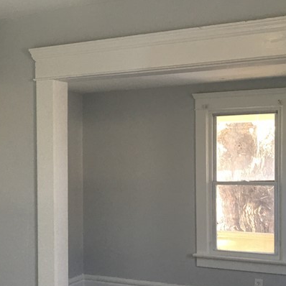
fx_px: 617
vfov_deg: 26.0
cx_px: -10
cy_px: 180
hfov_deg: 24.7
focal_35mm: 66
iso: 25
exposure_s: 1/15
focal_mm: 4.15
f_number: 2.2
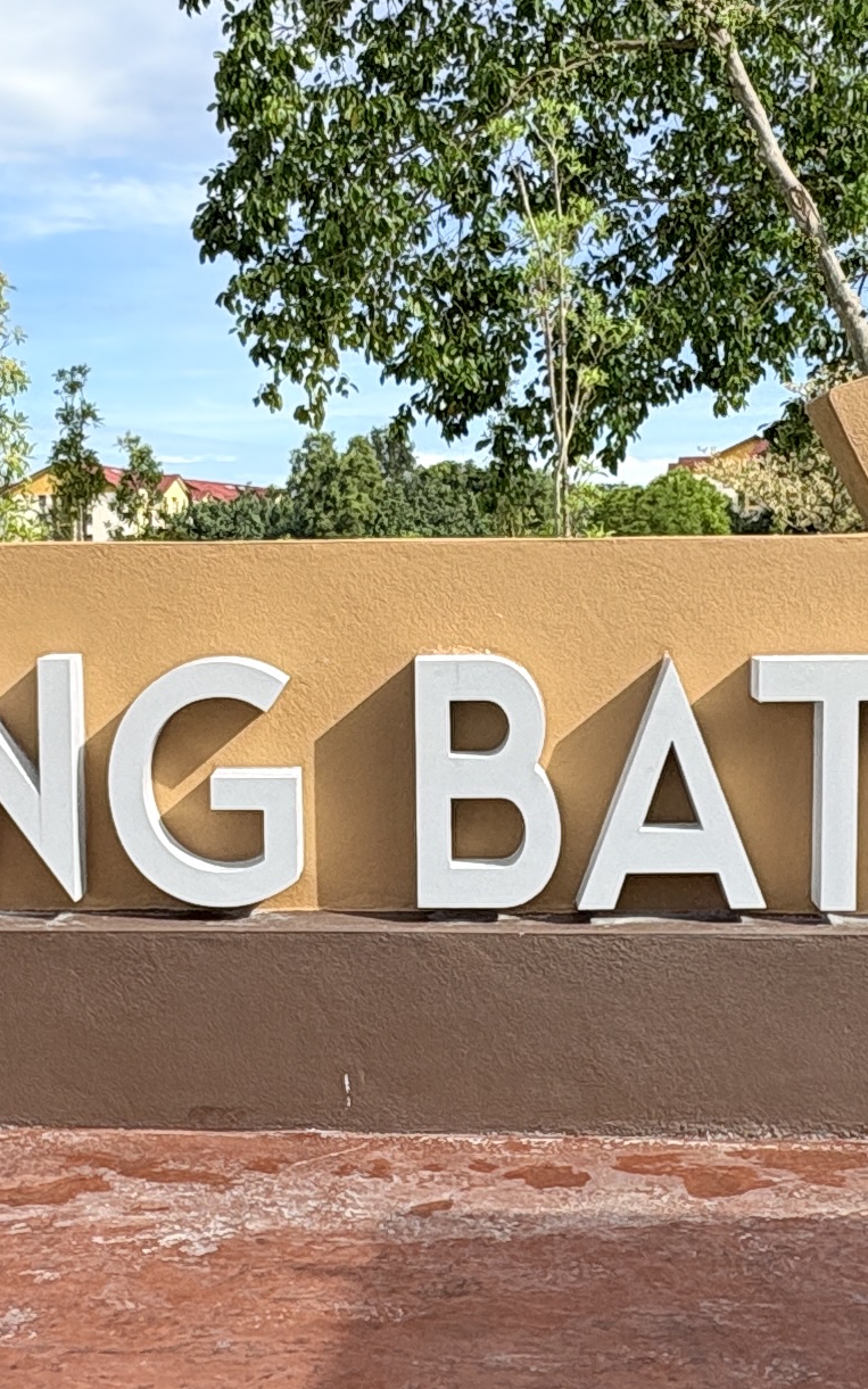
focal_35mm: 49
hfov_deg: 26.3
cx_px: 361
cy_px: 720
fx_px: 1855
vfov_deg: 41.0
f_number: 2.2
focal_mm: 2.22
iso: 50
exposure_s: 1/1789
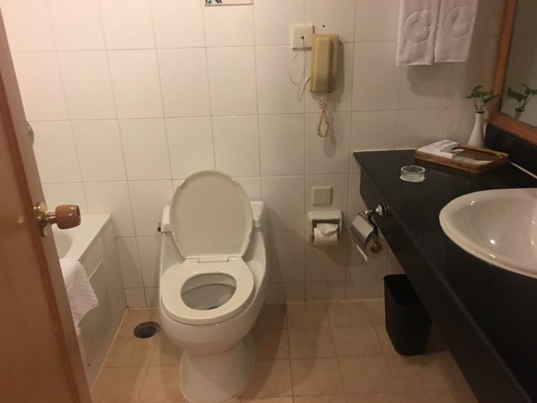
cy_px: 202
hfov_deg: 61.7
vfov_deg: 48.2
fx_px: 450
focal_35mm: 29
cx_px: 268
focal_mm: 4.15
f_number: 2.2
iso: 160
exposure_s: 1/8
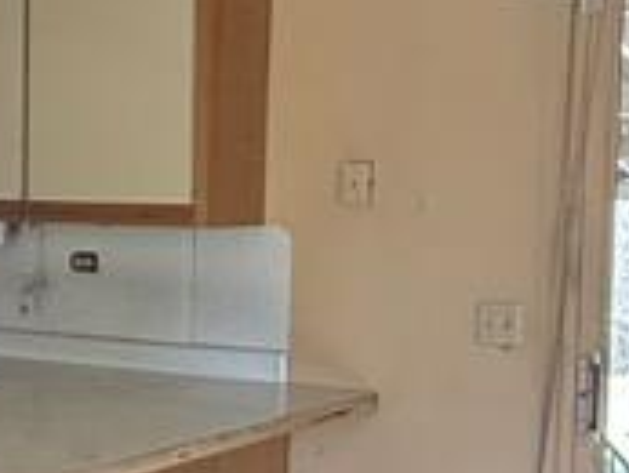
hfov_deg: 22.6
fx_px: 1509
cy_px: 277
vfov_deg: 17.8
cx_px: 4
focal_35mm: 83
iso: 320
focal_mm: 2.22
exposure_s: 1/99
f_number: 2.2
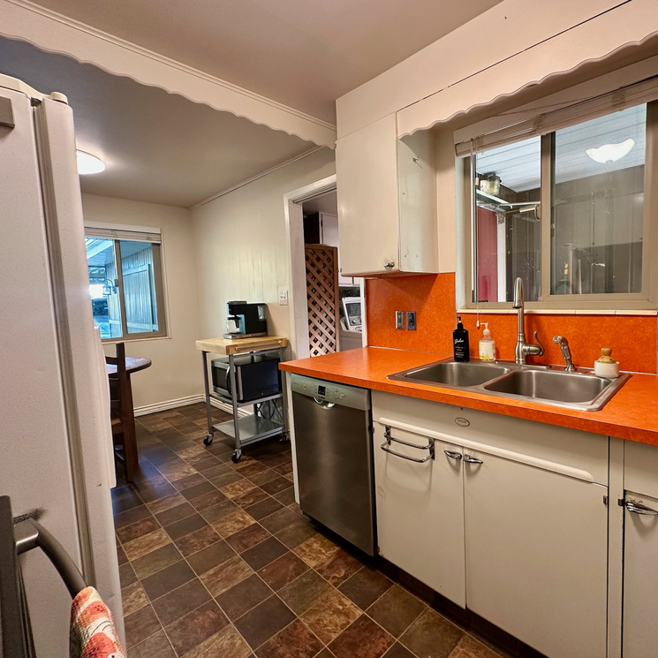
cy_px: 324
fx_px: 366
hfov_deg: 82.5
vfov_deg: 84.0
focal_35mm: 17
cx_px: 408
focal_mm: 2.22
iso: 200
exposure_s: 1/60
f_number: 2.2
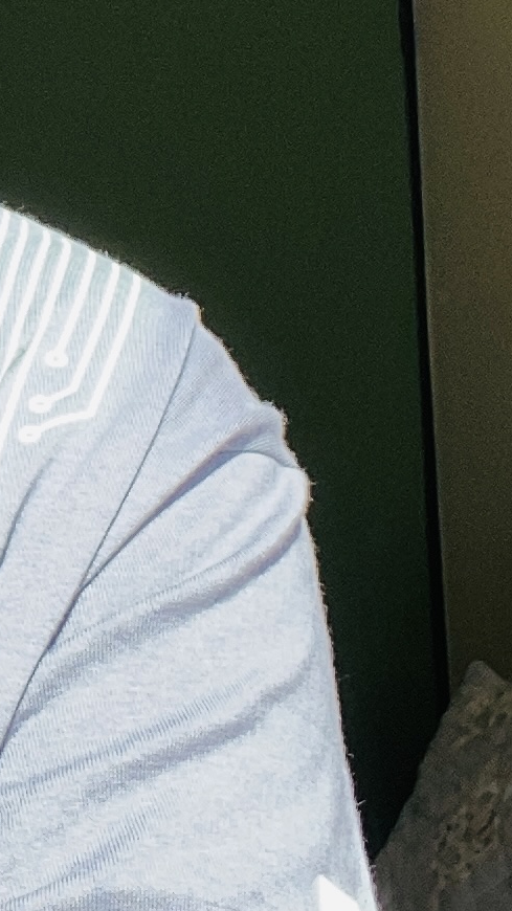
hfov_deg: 9.7
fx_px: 2801
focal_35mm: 116
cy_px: 73
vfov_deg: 18.1
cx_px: -522
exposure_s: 1/204
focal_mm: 2.71
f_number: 2.2
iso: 25
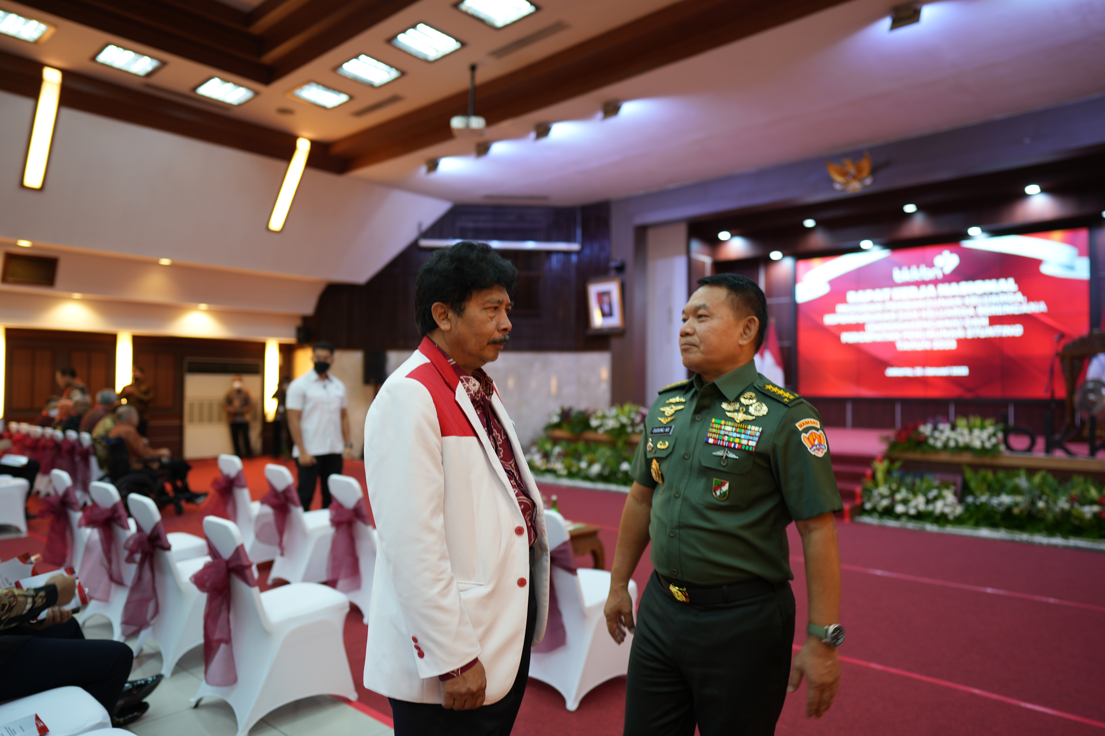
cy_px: 368
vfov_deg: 53.1
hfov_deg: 73.7
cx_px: 552
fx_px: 737
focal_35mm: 24
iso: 100
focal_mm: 24
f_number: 1.6
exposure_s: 1/30
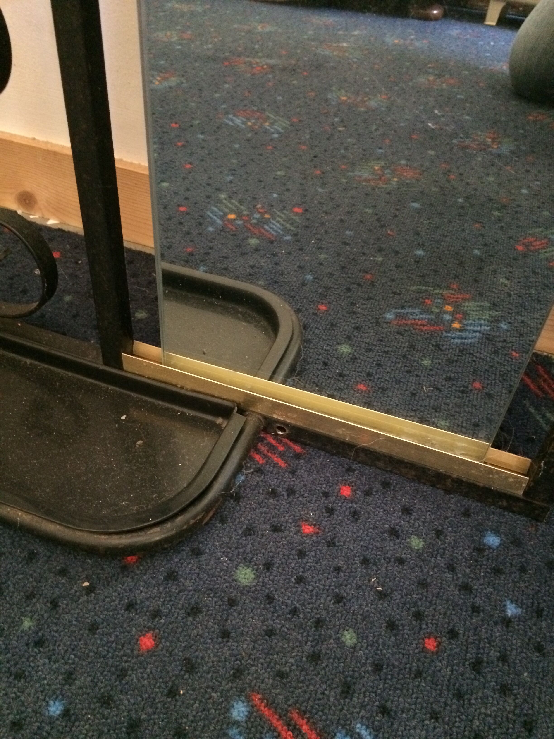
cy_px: 370
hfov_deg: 48.2
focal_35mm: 29
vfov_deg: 61.7
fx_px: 619
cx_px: 277
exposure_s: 1/17
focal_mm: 4.15
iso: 500
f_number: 2.2
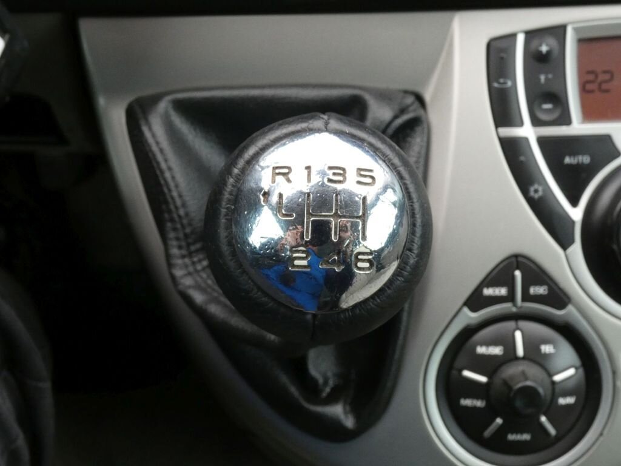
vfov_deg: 36.8
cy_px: 233
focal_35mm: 39
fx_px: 700
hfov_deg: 47.9
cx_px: 310
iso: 500
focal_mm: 7.1
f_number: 5.6
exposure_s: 1/80
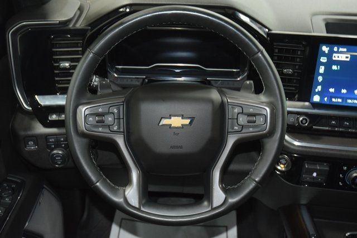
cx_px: 178
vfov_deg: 30.9
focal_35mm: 44
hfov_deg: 45.0
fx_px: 431
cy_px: 119
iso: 2200
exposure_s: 1/30
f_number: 3.8
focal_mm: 29
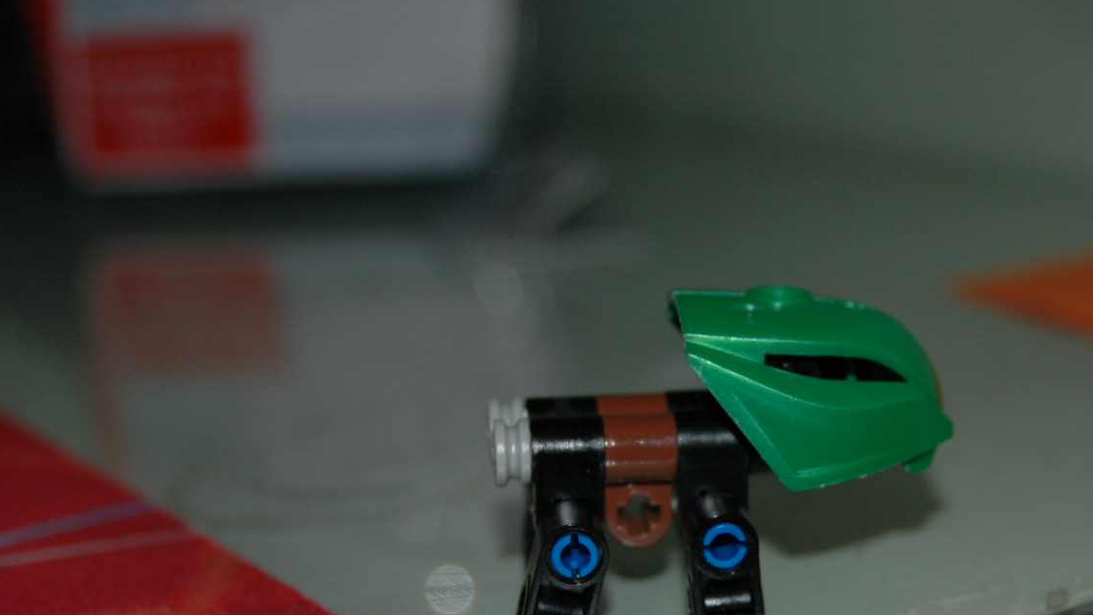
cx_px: 726
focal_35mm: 84
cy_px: 452
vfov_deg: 14.3
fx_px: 2434
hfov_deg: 25.2
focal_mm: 40
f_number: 4
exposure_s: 1/60
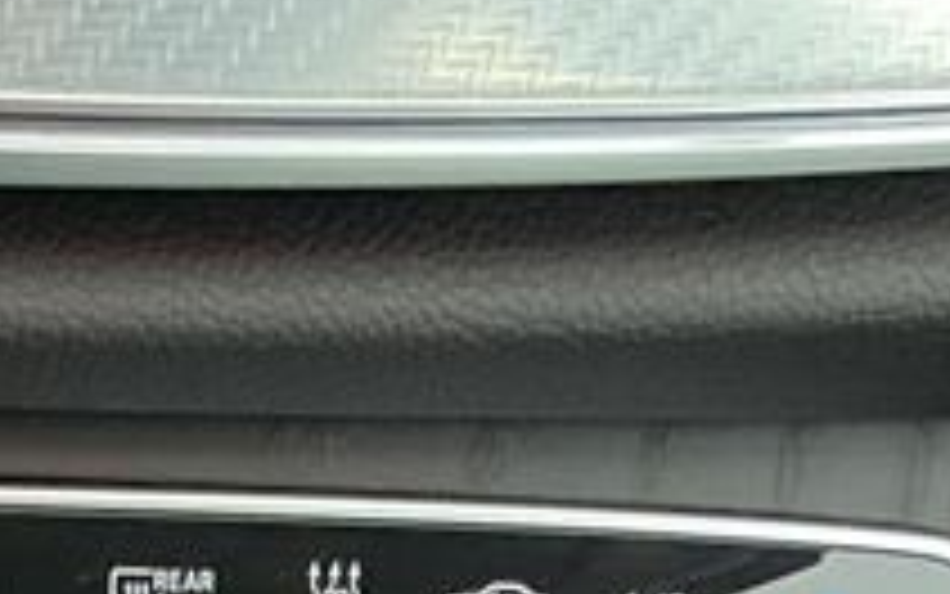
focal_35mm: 149
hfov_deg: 13.4
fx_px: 3859
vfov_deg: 8.0
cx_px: -374
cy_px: 1512
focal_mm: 3
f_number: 1.8
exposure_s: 1/60
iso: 125
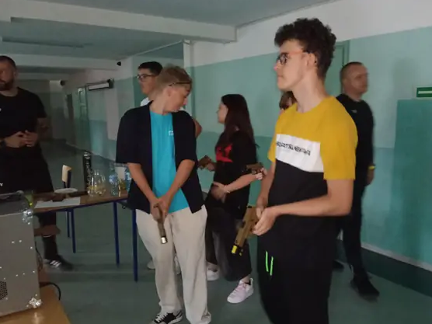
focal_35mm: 28
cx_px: 214
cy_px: 166
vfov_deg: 49.7
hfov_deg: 63.4
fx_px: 349
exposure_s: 1/15
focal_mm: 3.98
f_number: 1.8
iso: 2500
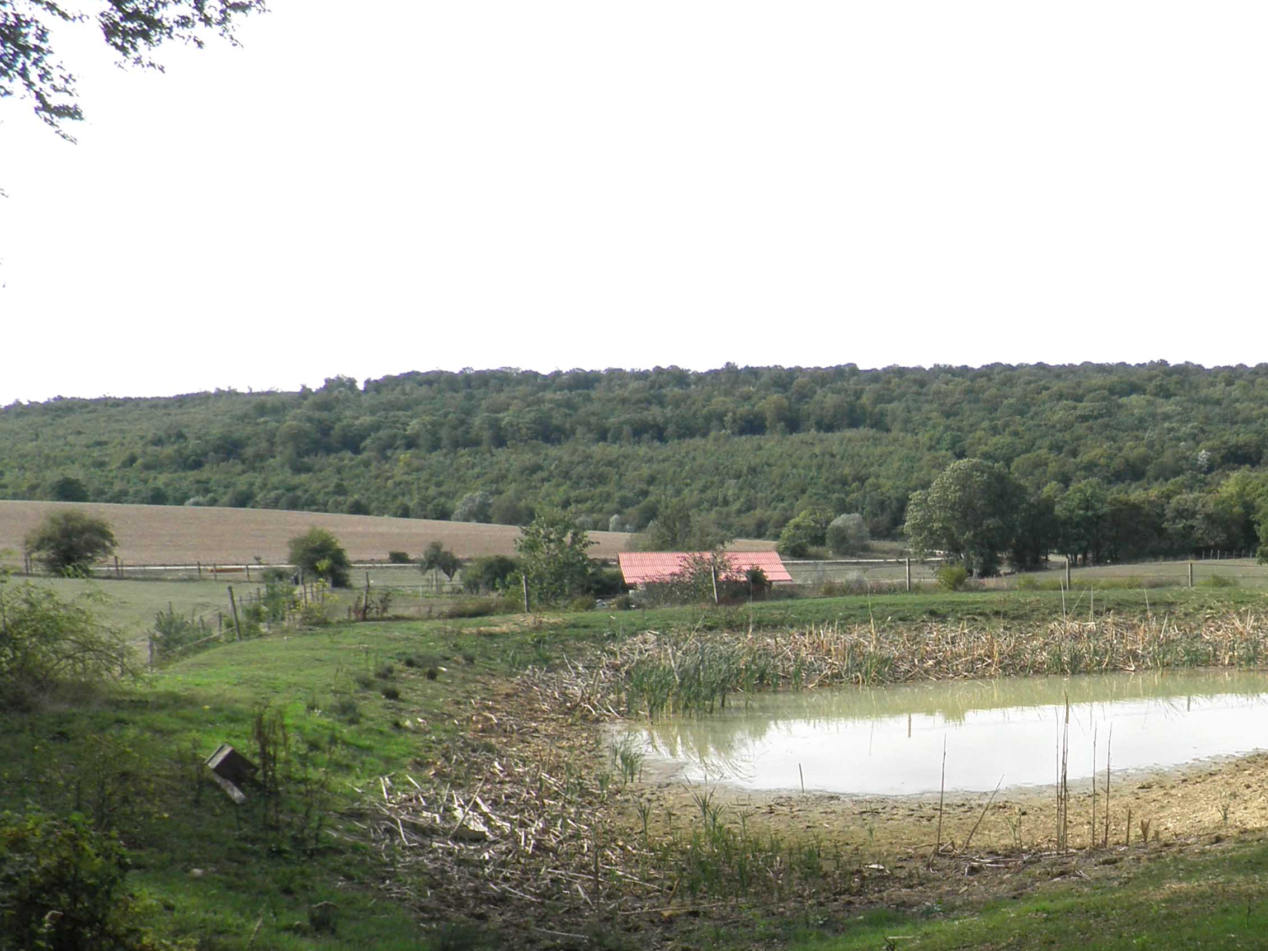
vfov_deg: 33.8
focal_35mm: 42
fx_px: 1539
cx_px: 1048
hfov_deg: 42.4
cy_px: 682
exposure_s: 1/60
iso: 64
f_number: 8.3
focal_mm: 4.3
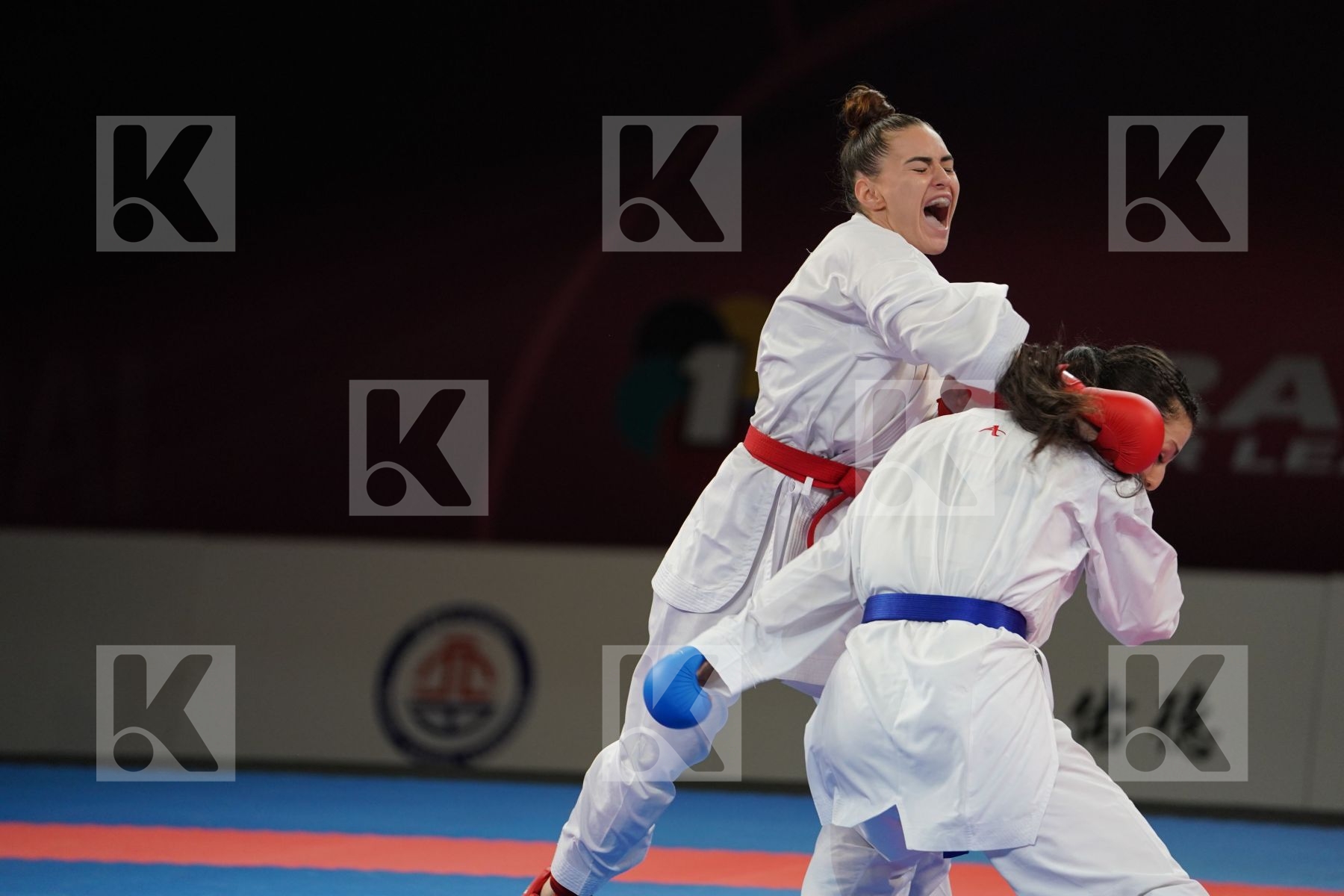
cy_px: 448
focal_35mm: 200
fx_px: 7466
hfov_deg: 10.3
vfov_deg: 6.9
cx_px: 672
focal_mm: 200
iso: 1600
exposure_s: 1/1000
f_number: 2.8
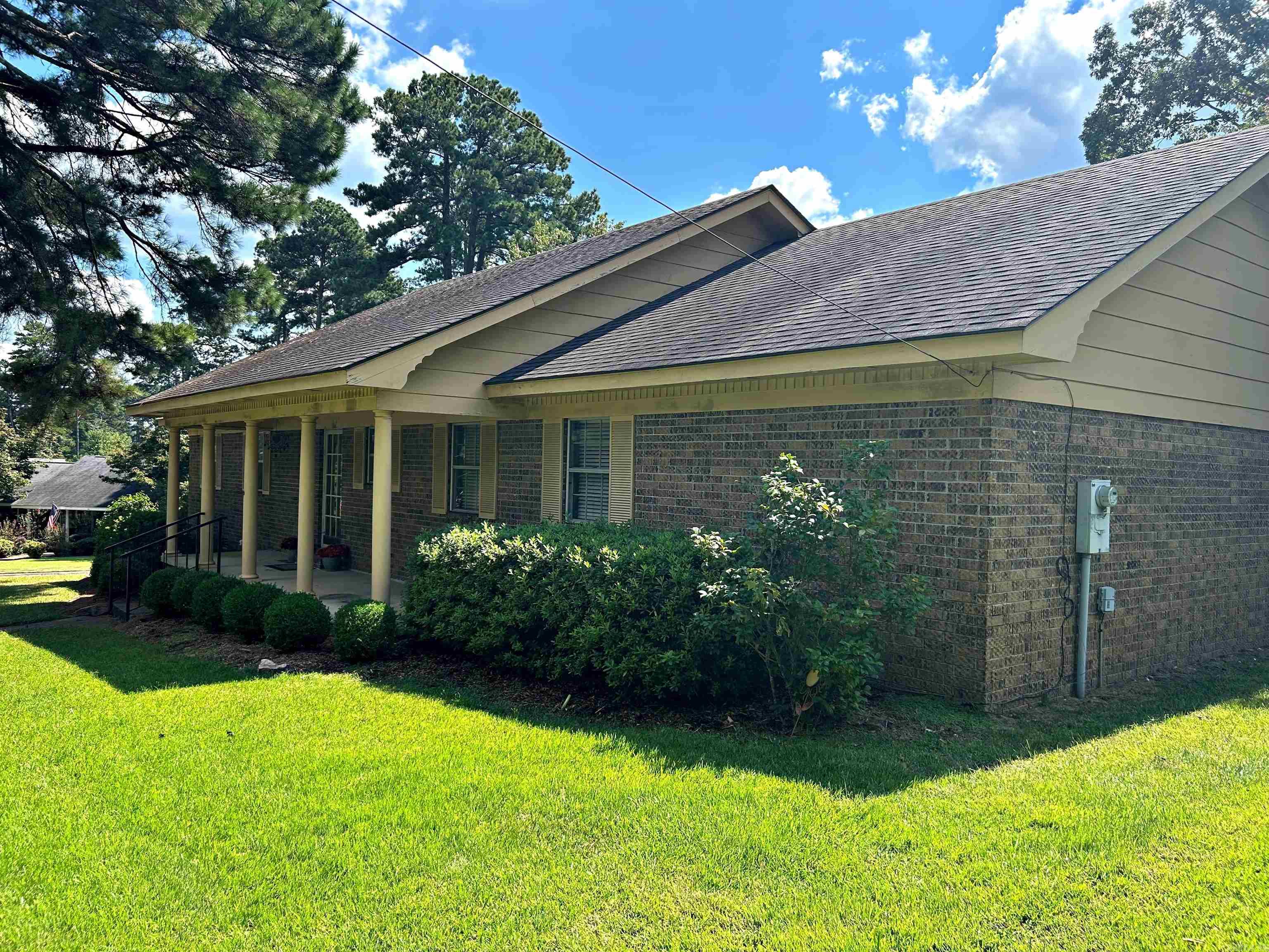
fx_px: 953
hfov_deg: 67.3
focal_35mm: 26
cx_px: 634
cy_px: 476
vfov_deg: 53.1
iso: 50
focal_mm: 5.7
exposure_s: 1/1488
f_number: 1.5
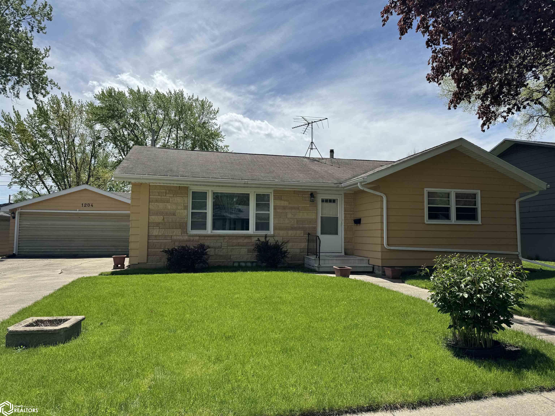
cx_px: 278
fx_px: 385
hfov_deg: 71.6
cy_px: 208
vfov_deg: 56.8
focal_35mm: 24
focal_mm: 6.76
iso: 80
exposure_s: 1/7092
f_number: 1.78
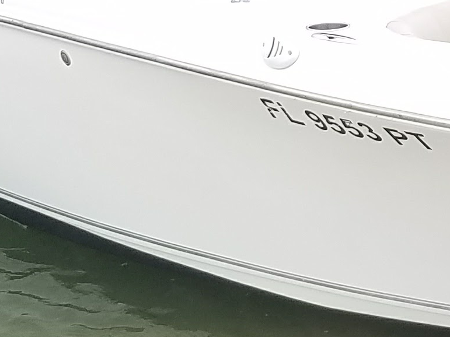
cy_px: 22
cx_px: 508
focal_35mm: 136
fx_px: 1768
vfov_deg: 10.8
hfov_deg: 14.2
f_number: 1.7
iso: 50
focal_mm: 4.2
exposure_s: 1/916
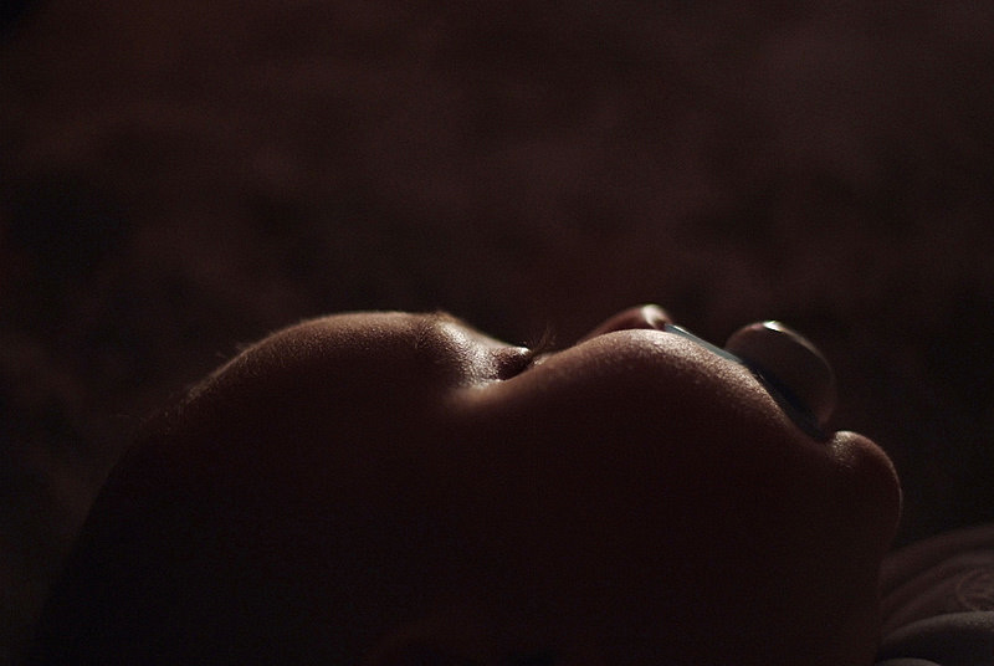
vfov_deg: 18.2
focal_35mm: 75
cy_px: 333
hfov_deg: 27.0
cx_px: 497
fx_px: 2074
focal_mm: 50
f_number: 1.8
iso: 800
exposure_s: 1/50
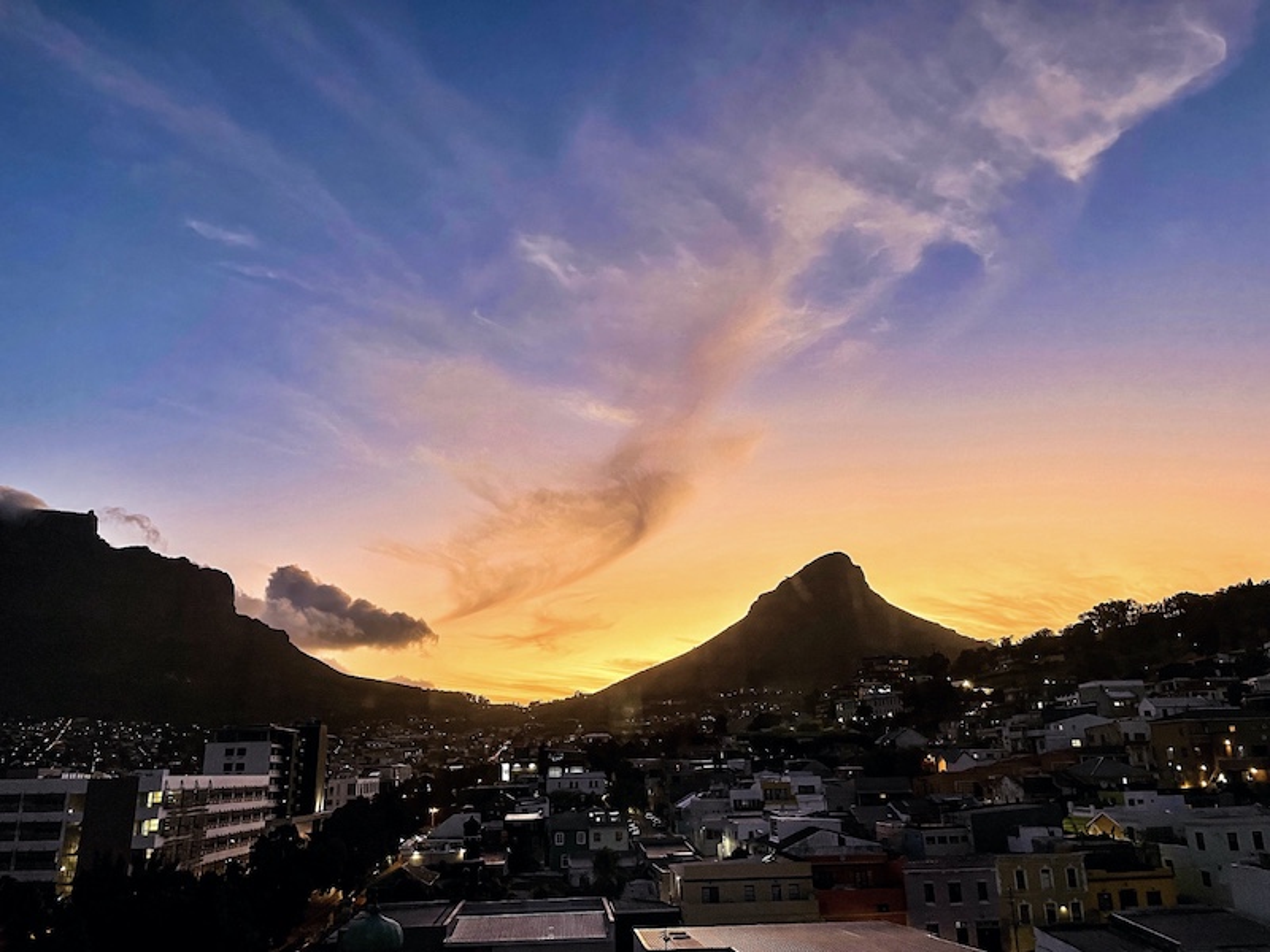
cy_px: 476
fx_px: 954
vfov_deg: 53.1
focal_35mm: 26
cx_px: 635
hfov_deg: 67.3
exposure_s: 1/50
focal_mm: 4.2
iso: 100
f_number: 1.6
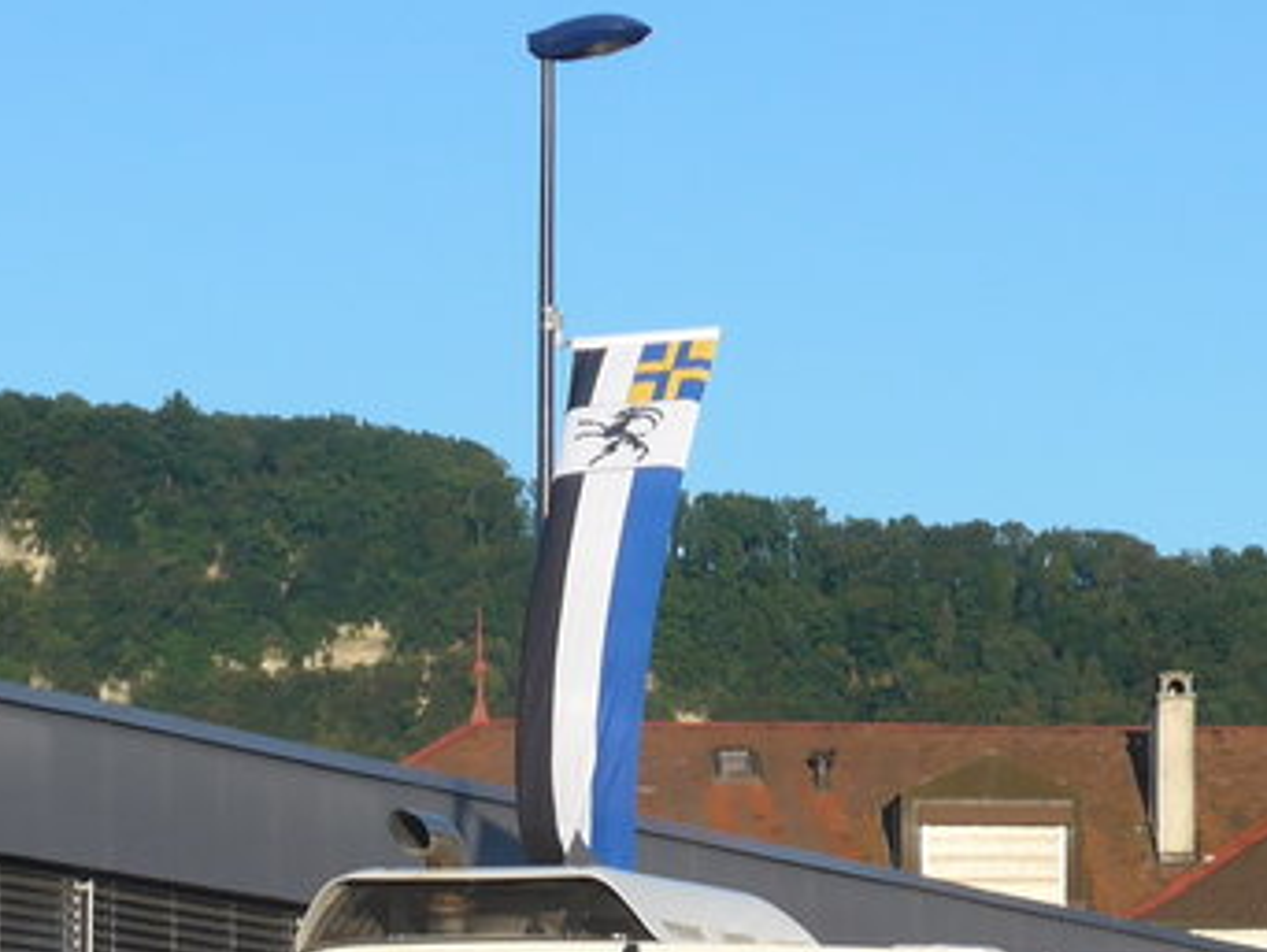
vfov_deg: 7.2
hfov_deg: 9.5
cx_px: 771
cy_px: 941
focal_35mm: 207
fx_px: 7582
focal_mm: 12
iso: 80
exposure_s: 1/640
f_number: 3.5
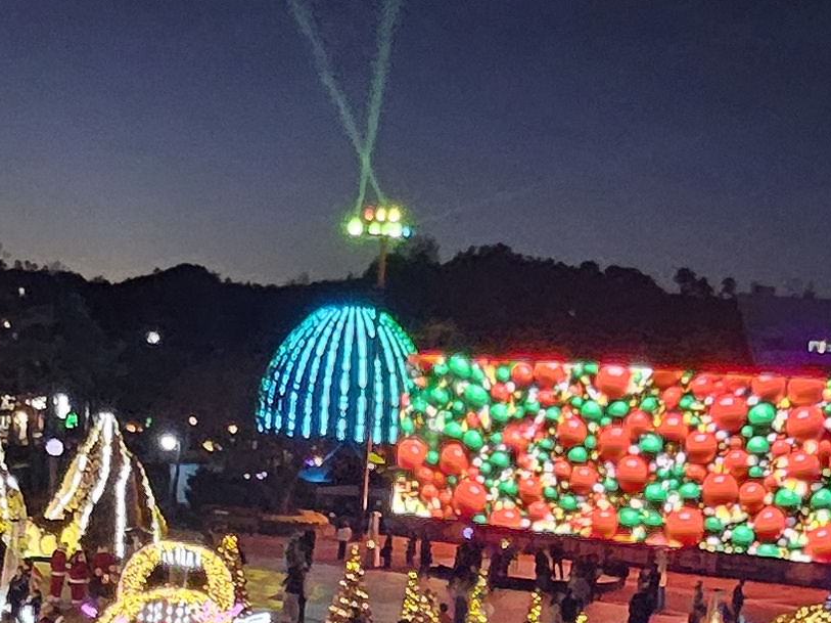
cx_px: 360
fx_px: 1536
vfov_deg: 22.6
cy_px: 496
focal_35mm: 64
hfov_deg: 30.2
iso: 500
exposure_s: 1/30
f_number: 2.2
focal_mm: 1.7
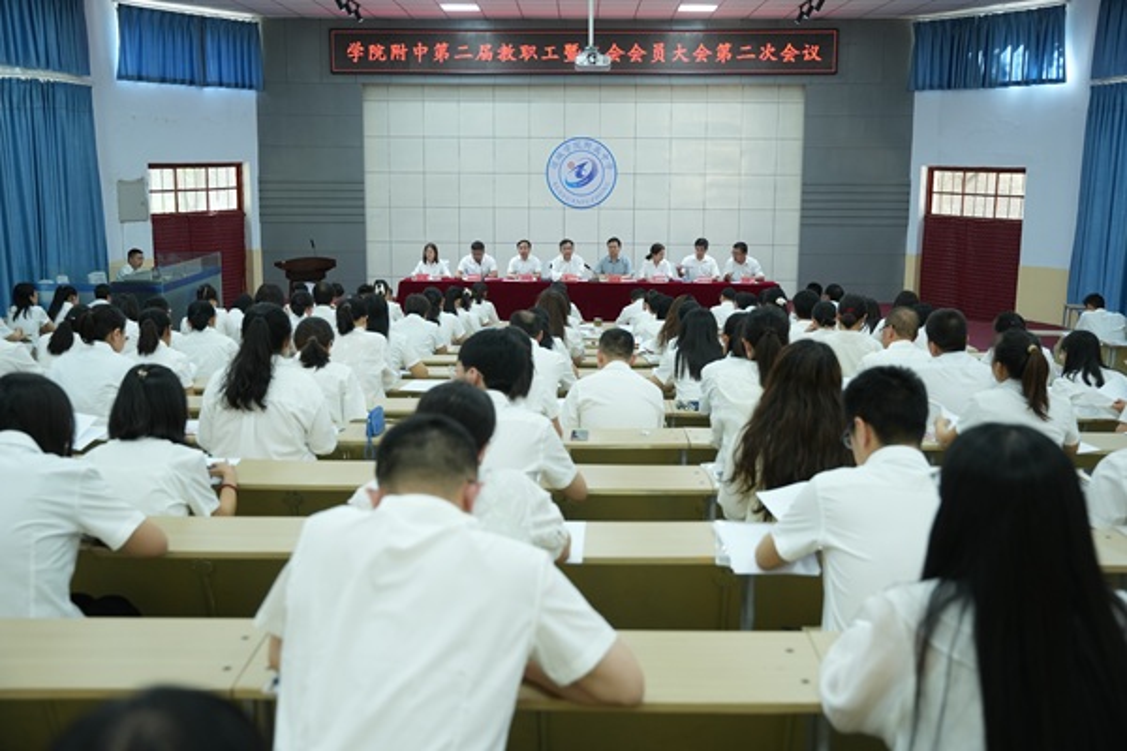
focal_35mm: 38
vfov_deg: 35.1
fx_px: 1190
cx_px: 564
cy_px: 376
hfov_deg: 50.7
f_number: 3.5
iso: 800
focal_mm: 38
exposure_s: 1/125
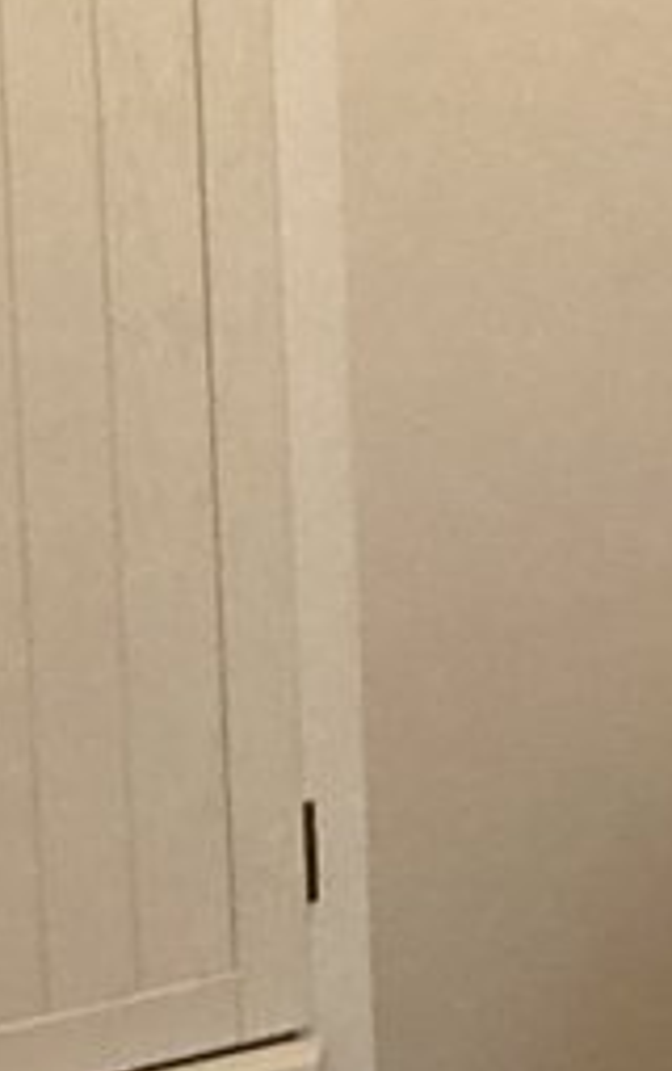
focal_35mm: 186
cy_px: -336
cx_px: 907
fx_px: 5435
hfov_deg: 7.0
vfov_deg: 11.0
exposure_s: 1/60
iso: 250
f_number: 1.8
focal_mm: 3.99
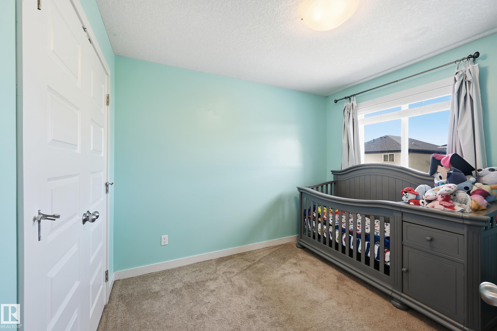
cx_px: 248
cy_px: 166
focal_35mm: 14
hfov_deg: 104.3
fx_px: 193
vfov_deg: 81.1
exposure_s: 1/25
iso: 100
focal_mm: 14
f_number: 8
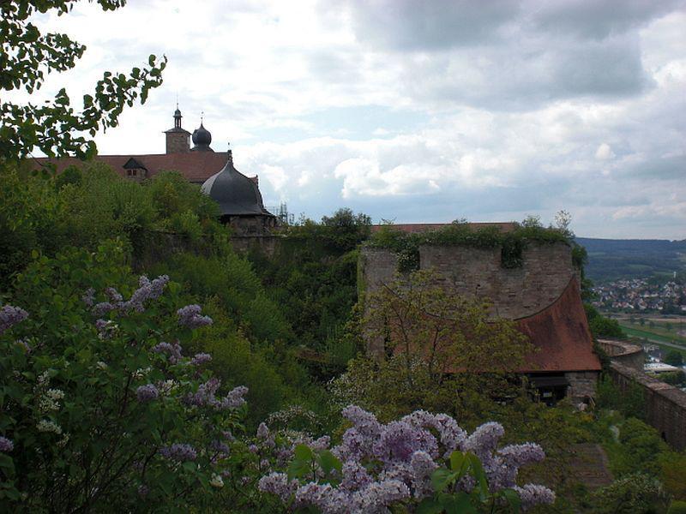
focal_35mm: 38
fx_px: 753
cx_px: 343
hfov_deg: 49.0
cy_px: 257
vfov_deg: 37.7
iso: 64
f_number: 5.6
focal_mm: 6.3
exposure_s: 1/400
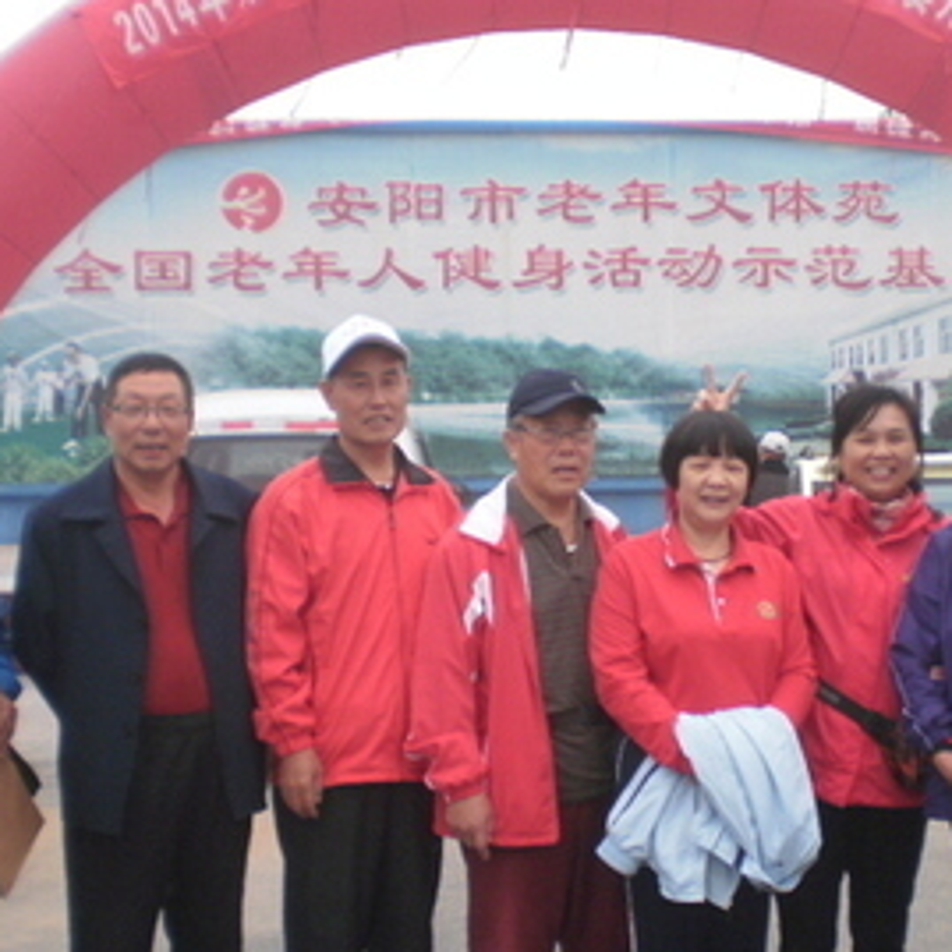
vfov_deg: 24.3
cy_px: 598
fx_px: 2209
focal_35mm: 71
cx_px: 637
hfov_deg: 24.2
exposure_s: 1/40
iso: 100
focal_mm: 6.3
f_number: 3.1
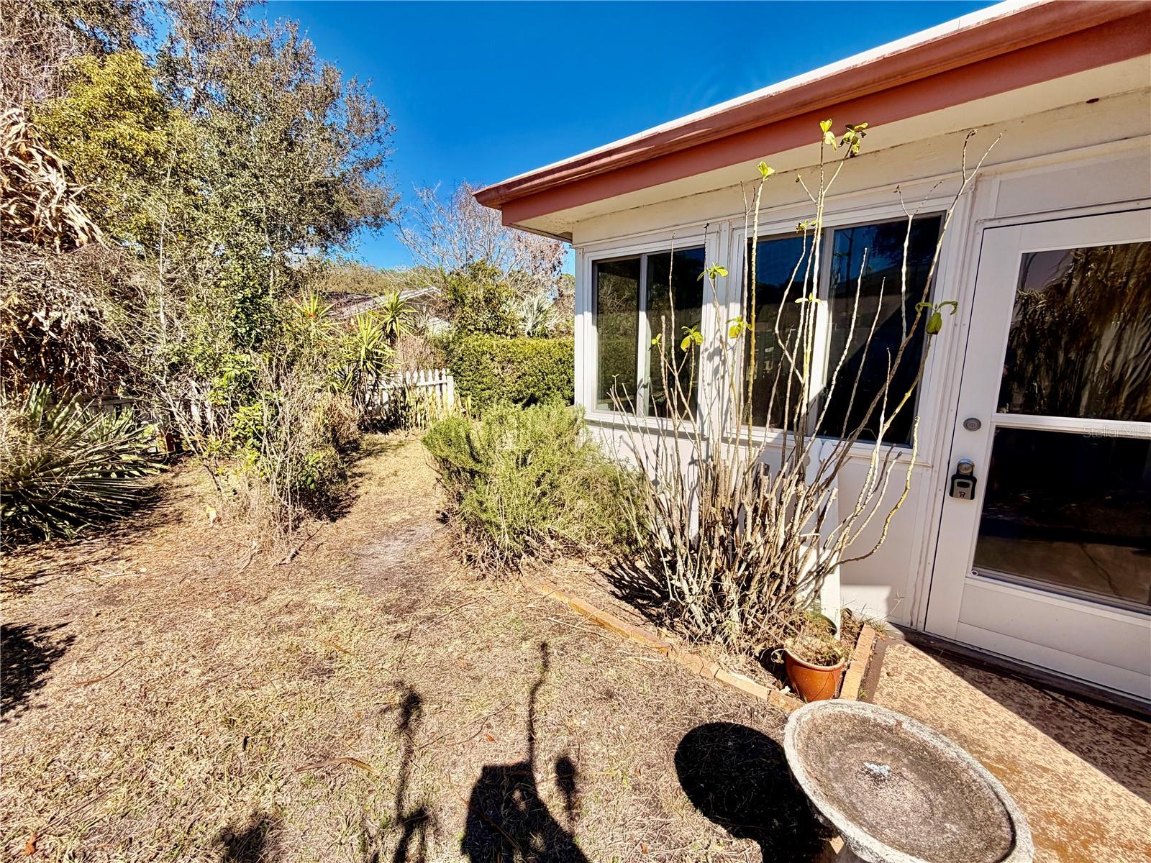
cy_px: 432
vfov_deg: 85.7
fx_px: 466
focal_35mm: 14
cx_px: 576
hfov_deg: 102.1
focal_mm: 2.22
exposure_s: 1/770
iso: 25
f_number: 2.2
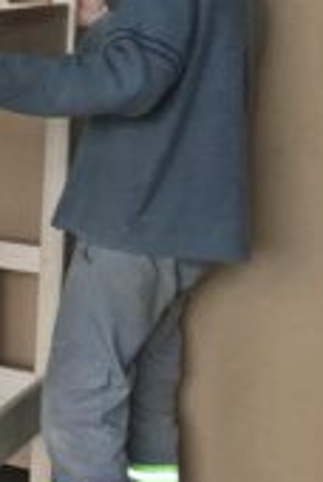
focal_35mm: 92
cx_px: -400
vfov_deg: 21.8
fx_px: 1233
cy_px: 99
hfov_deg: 12.4
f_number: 2.2
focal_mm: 4.15
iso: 40
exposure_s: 1/30
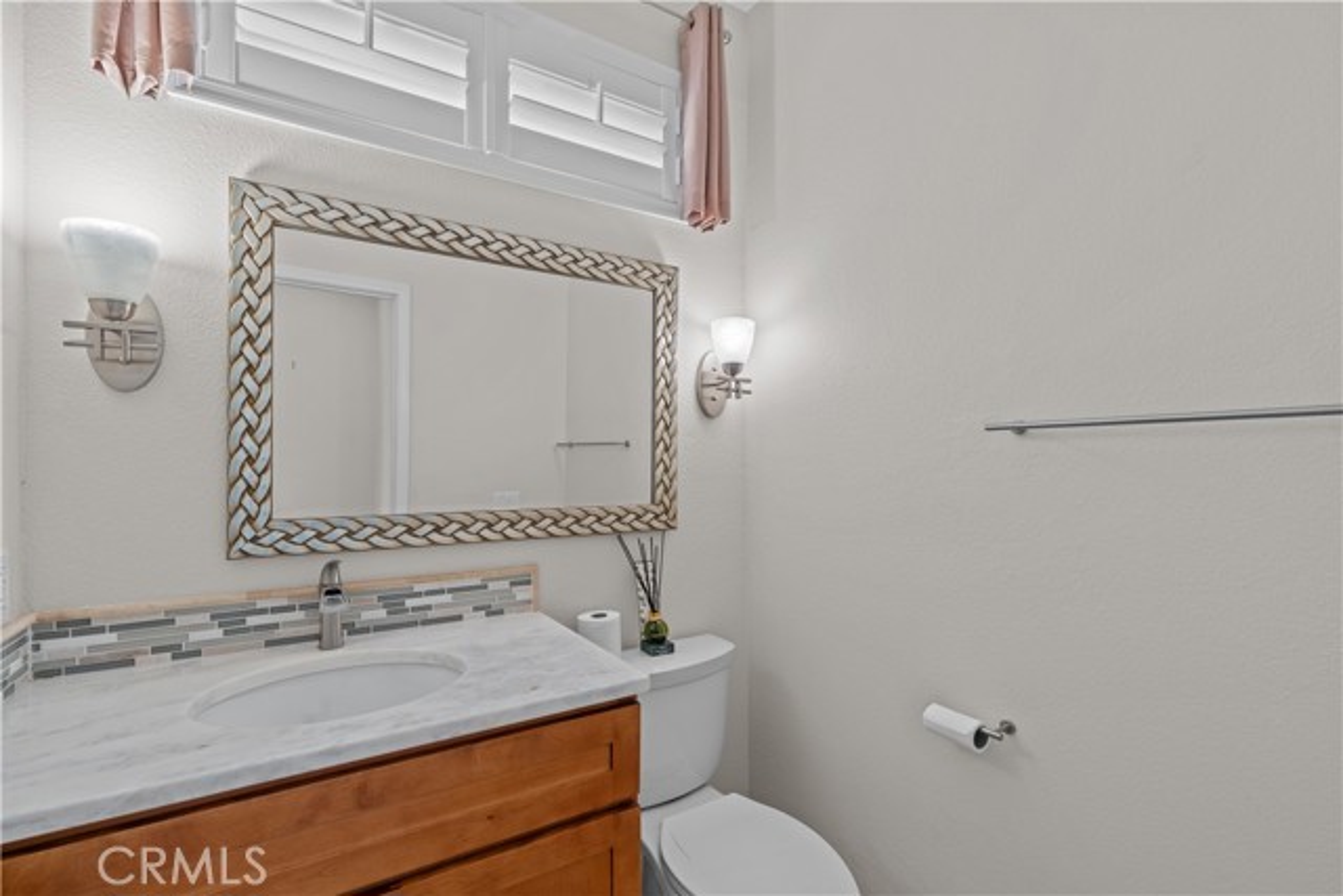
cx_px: 672
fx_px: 597
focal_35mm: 16
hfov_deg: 96.7
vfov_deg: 73.8
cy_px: 448
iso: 320
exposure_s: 1/4
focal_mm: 16
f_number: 9
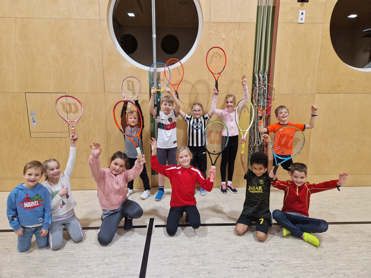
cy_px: 139
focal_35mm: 23
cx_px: 186
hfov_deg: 73.9
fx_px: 247
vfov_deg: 58.9
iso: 160
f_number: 1.8
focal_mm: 5.4
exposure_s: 1/100
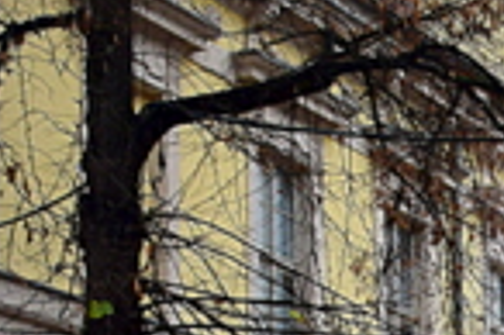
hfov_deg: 12.3
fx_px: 2070
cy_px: 774
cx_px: 1008
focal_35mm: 148
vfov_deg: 8.5
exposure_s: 1/80
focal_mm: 18
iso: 400
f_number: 8
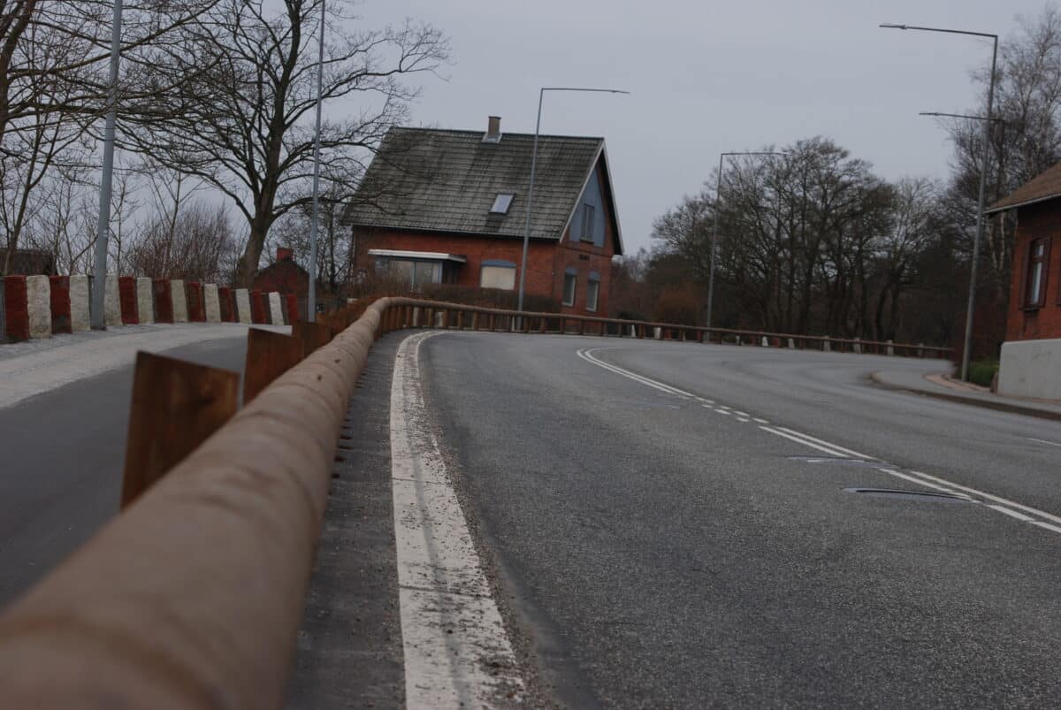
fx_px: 2655
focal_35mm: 90
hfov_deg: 22.6
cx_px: 530
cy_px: 355
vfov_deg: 15.2
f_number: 5
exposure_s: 1/400
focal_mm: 60
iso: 200
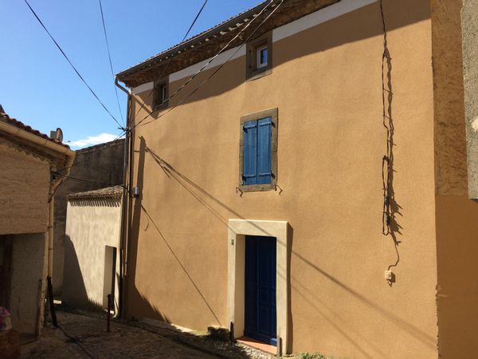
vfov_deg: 48.2
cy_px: 180
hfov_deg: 61.7
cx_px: 239
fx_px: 400
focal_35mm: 29
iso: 32
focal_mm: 4.15
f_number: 2.2
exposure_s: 1/2160
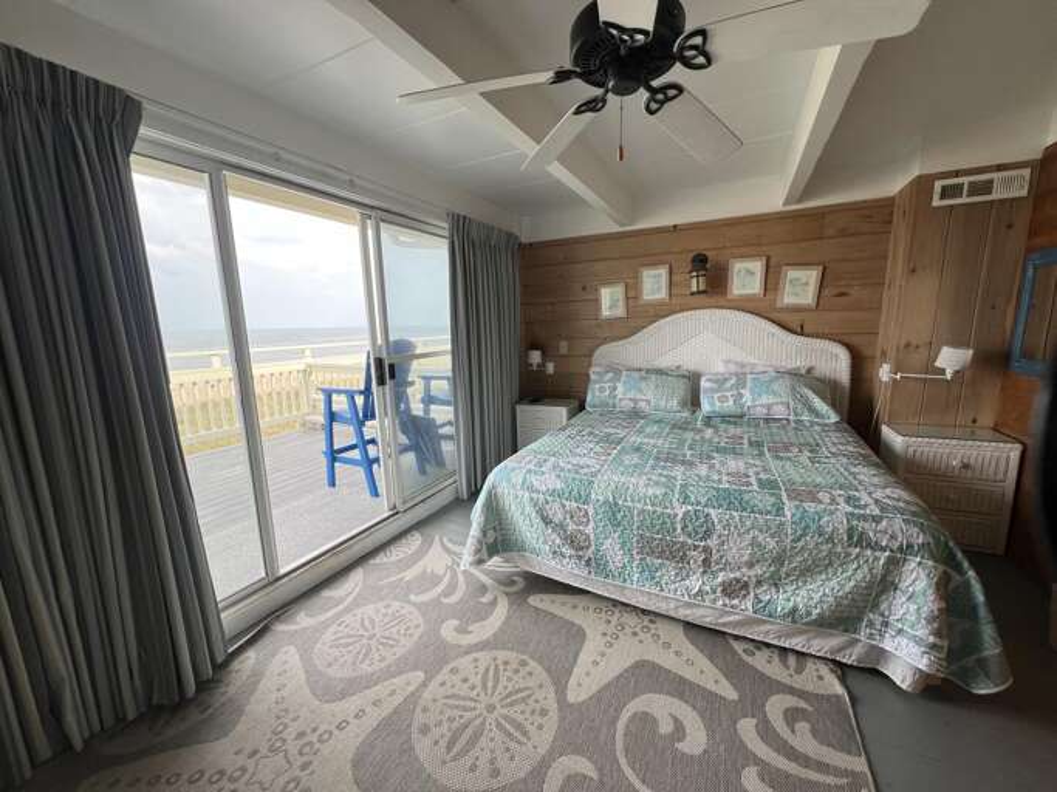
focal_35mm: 13
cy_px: 396
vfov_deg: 89.9
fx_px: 397
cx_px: 528
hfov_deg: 106.2
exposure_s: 1/193
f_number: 1.8
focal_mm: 1.57
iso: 32
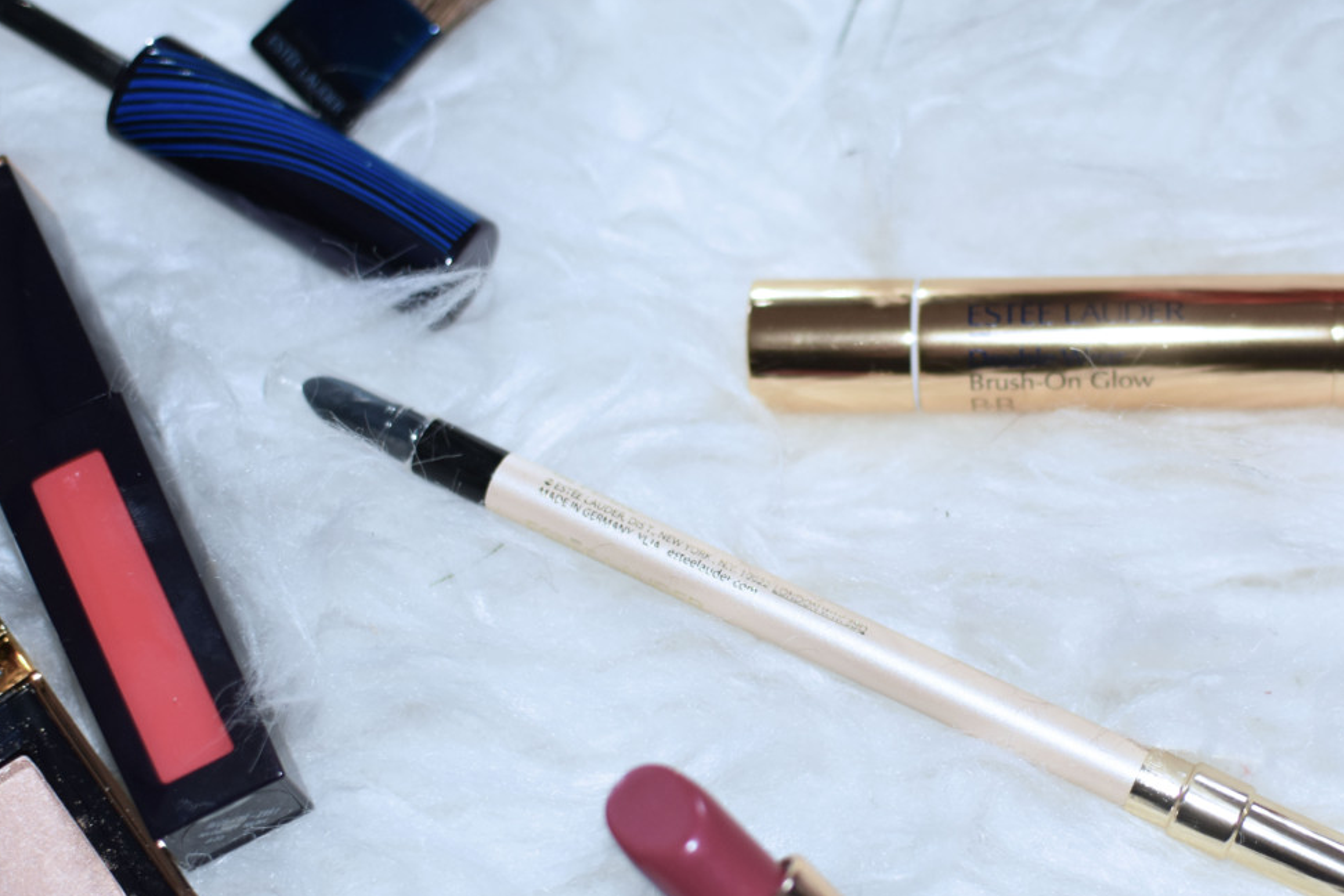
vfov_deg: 17.5
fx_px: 2902
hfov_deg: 25.8
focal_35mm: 78
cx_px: 986
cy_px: 329
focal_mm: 35
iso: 500
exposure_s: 1/60
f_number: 2.8
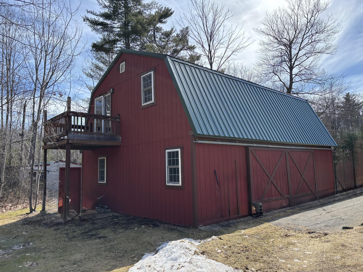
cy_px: 136
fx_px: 273
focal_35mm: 26
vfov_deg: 53.1
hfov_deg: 67.3
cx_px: 182
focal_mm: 5.96
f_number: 1.6
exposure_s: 1/1642
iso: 50
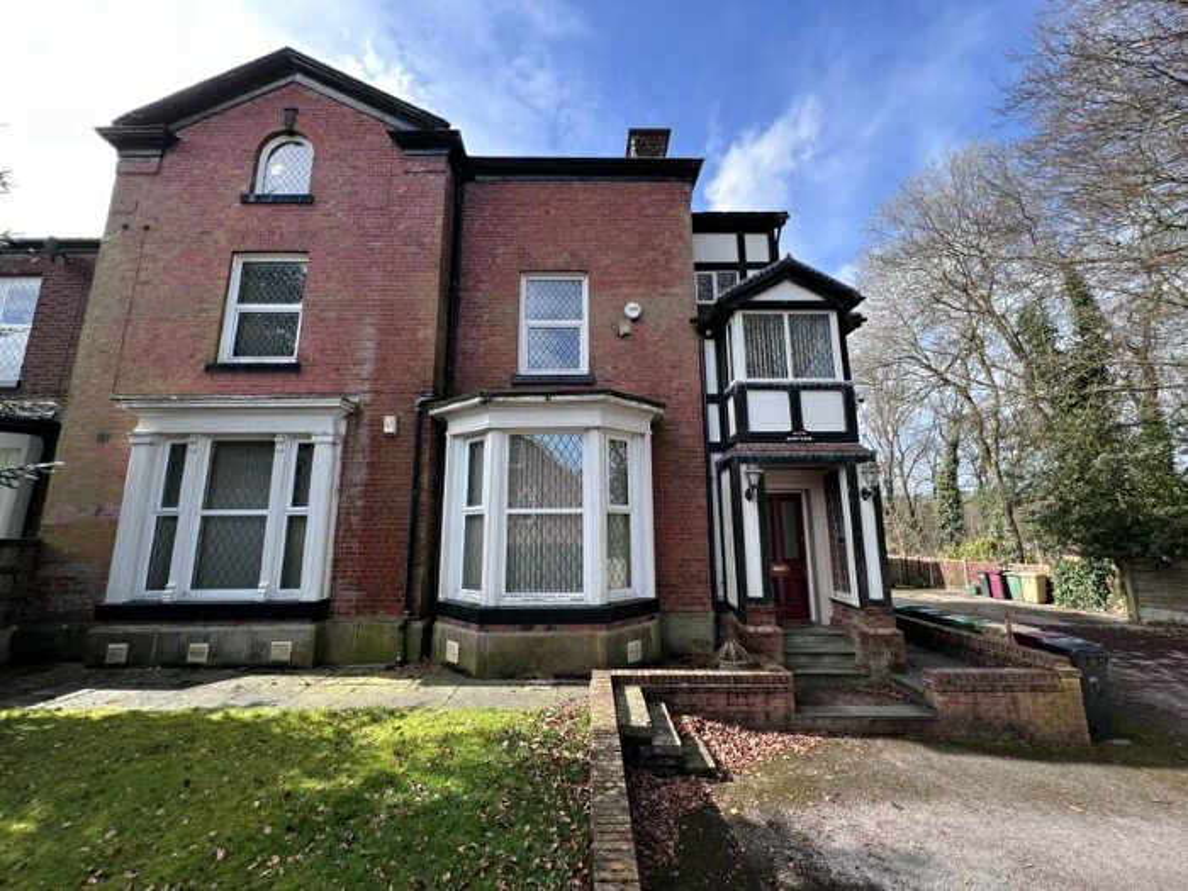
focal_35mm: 13
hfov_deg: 106.2
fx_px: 446
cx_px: 594
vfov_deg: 89.9
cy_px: 446
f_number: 1.8
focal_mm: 1.57
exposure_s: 1/435
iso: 32
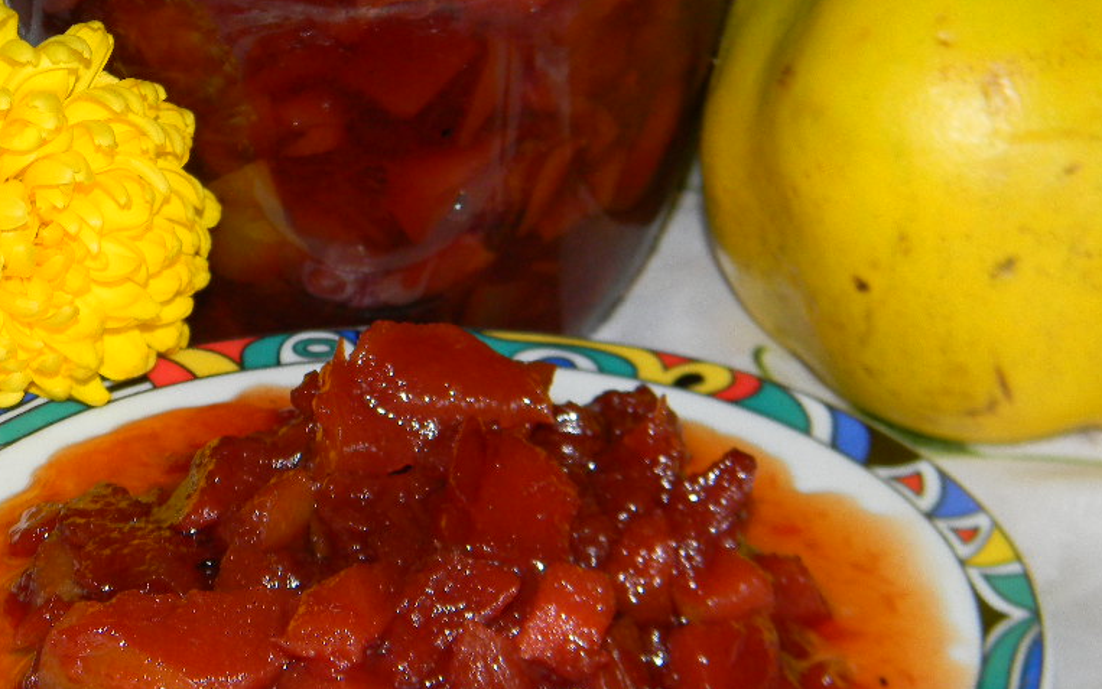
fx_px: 3544
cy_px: 279
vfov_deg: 11.1
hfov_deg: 17.7
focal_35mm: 118
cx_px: 441
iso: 200
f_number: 4.5
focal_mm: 15.1
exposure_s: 1/30
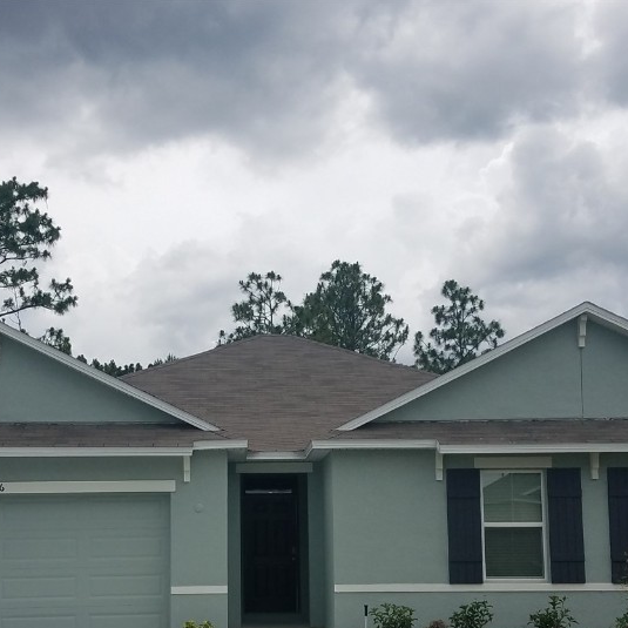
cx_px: 283
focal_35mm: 44
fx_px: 903
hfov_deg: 38.3
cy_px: 448
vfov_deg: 37.7
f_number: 1.7
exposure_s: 1/3496
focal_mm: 4.2
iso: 50
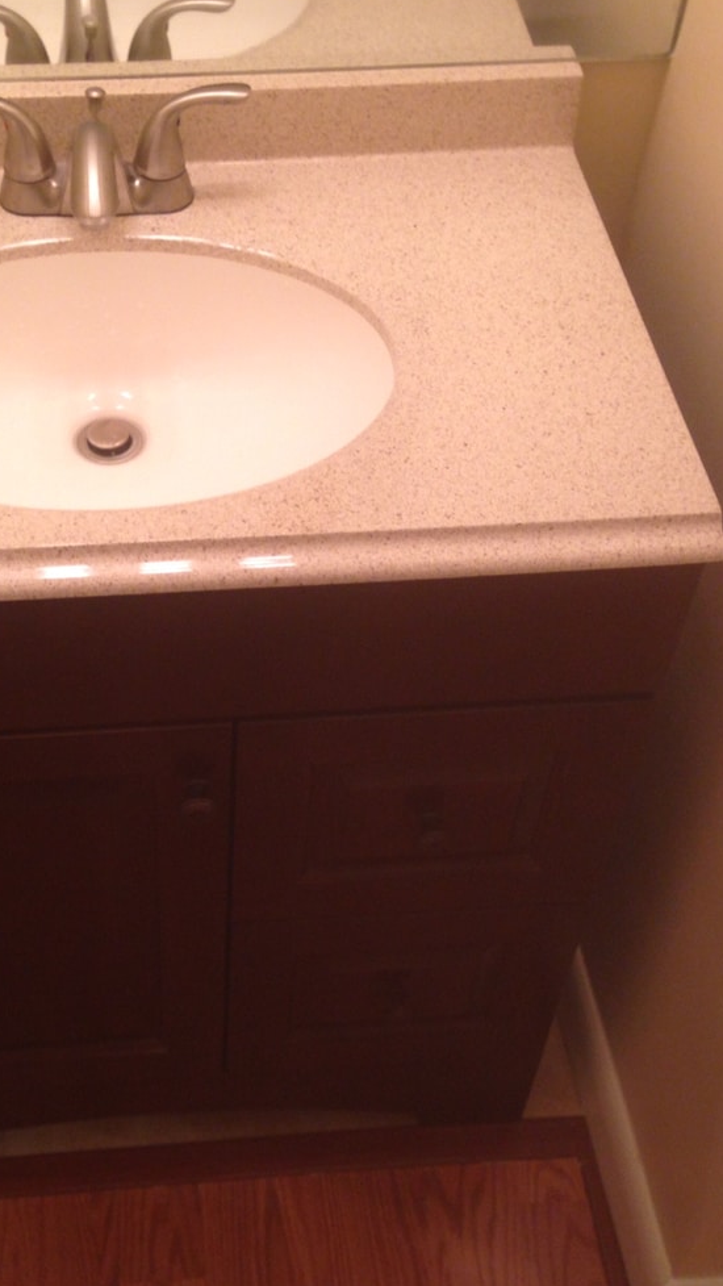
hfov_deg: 24.2
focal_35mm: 49
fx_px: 1670
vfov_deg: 42.1
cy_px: 643
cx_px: 206
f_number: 2.4
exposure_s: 1/20
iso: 80
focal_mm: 4.12
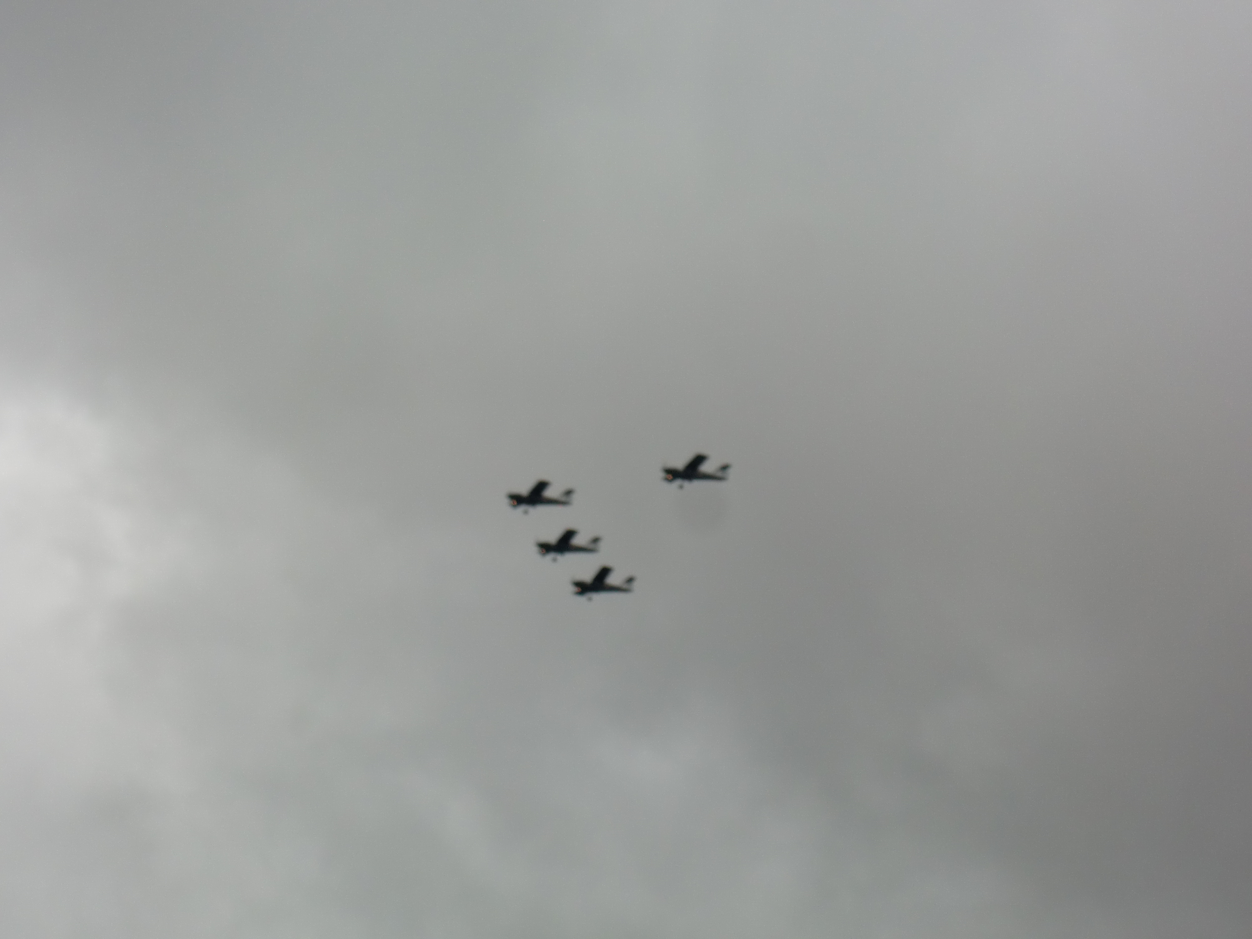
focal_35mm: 104
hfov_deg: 18.9
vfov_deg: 14.2
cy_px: 470
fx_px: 3761
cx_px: 626
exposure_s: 1/320
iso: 64
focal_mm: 18.6
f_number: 5.9
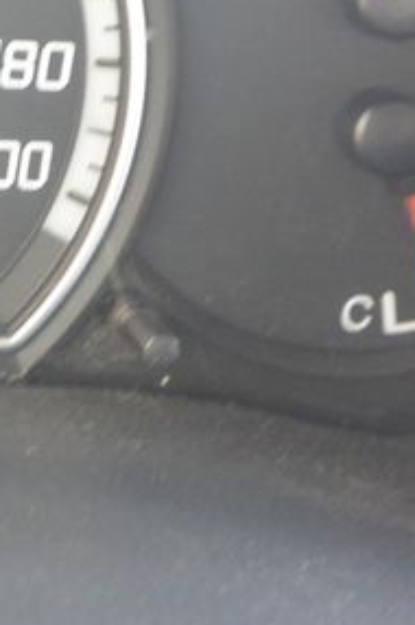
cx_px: -301
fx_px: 1803
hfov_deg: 12.2
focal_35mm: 104
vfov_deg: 19.0
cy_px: -19
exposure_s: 1/40
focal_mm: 11
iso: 800
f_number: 3.5
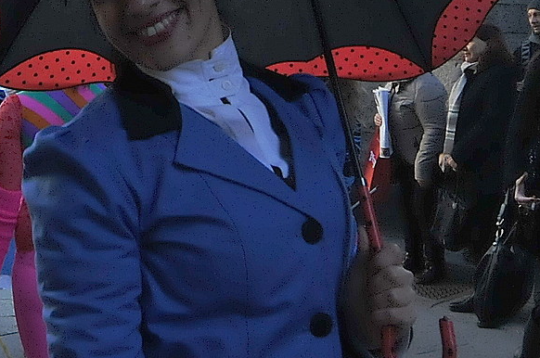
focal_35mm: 68
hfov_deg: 29.4
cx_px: 165
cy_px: 29
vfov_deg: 19.5
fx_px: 1019
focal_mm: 11
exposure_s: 1/800
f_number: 4.2
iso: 800
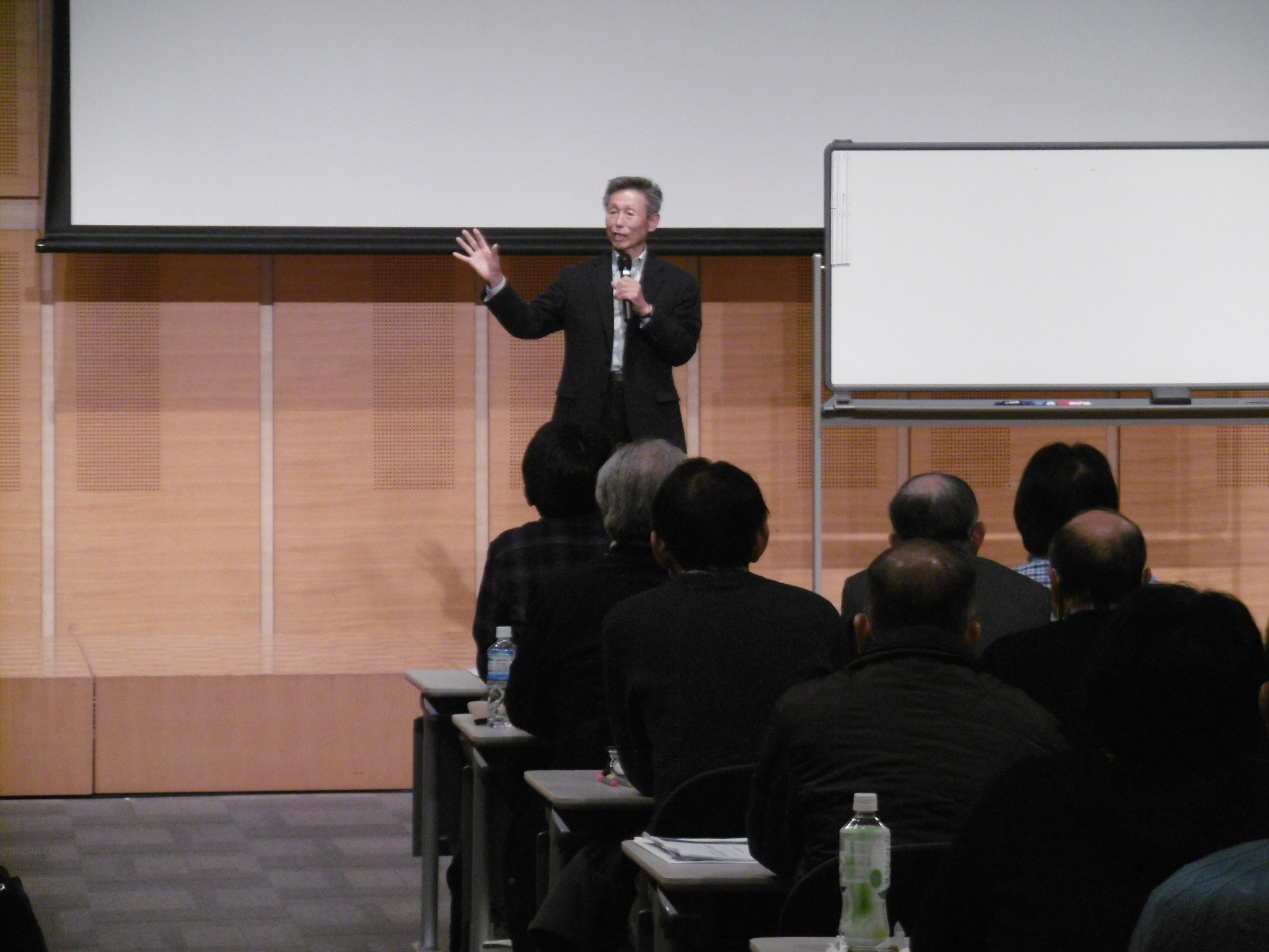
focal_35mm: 160
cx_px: 634
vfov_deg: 9.3
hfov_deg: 12.3
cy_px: 476
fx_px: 5865
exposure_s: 1/30
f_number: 5.4
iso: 500
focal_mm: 28.6
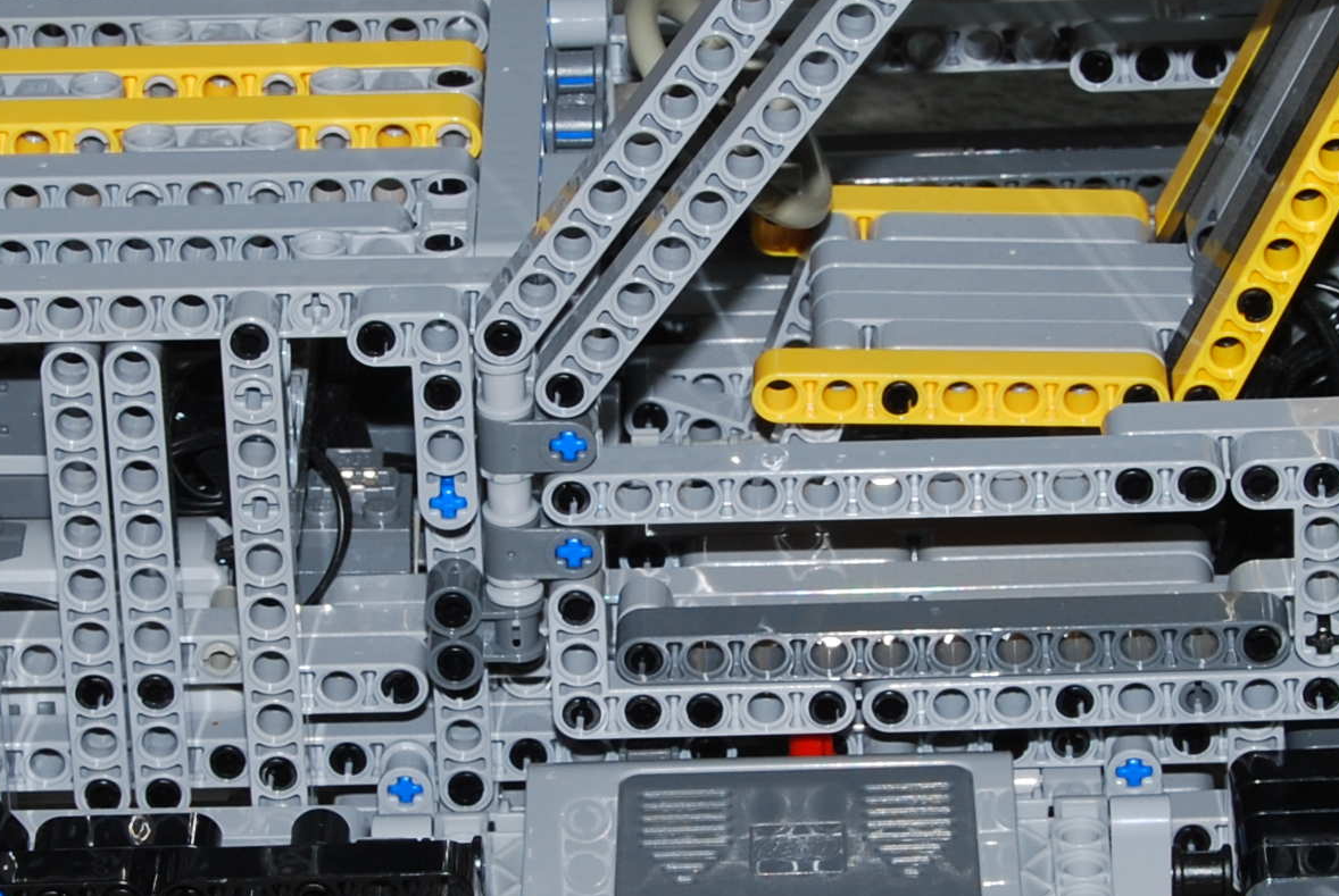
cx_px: 737
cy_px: 530
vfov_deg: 6.7
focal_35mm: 207
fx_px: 7710
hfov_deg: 9.9
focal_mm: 42
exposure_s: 1/60
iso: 100
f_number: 11
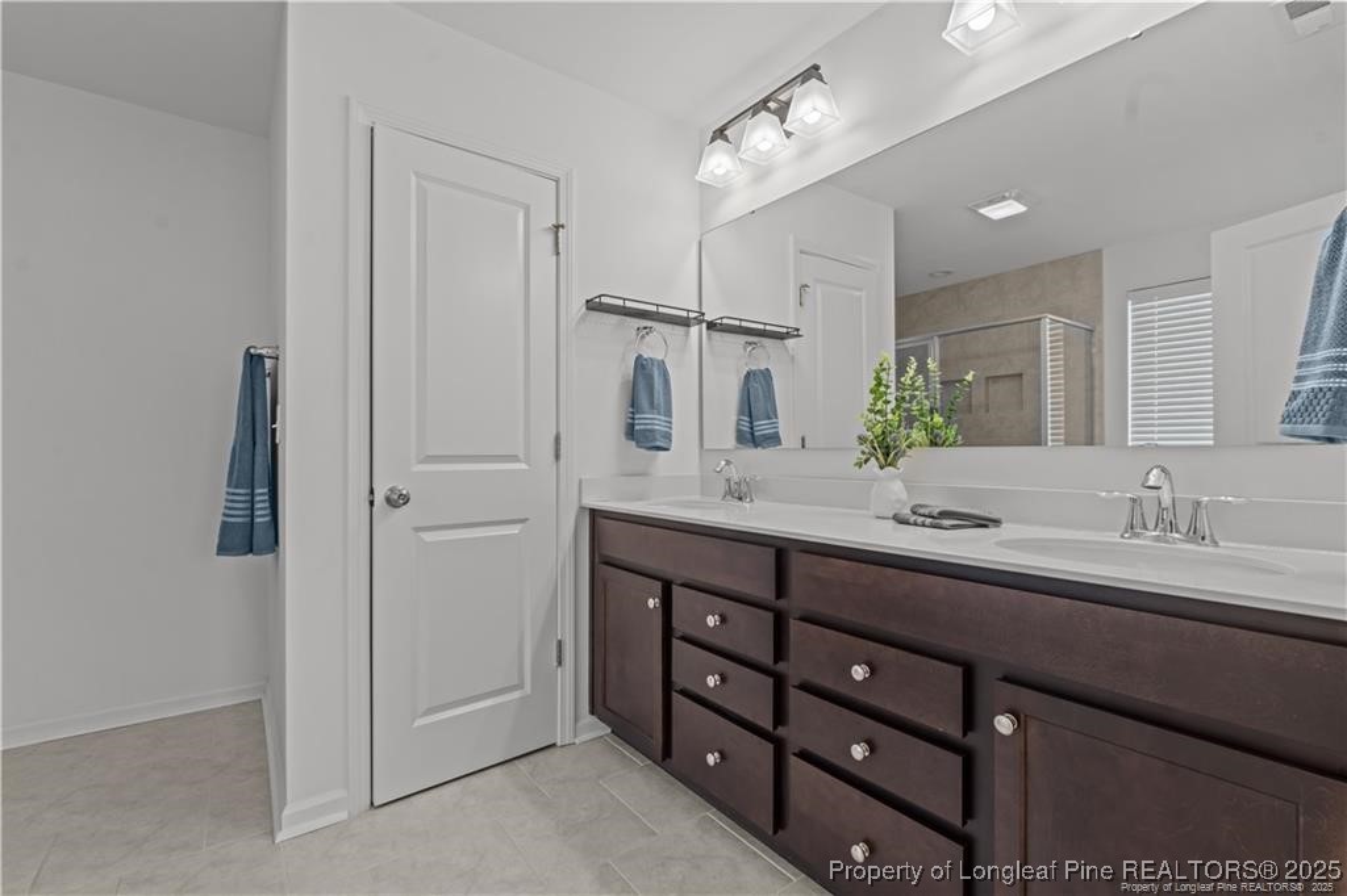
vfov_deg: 72.0
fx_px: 617
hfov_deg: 95.0
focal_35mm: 16
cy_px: 448
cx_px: 674
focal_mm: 16.5
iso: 400
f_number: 8
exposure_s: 1/4
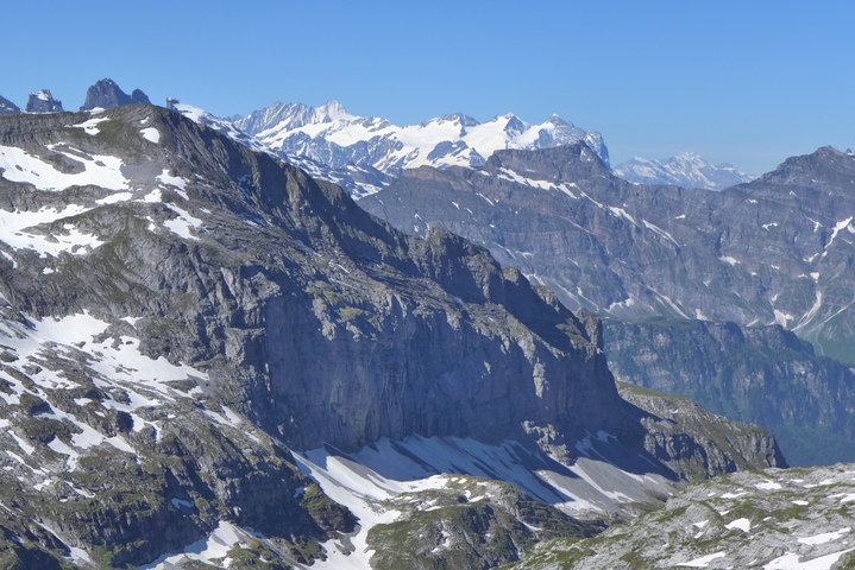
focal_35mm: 90
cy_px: 285
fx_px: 2138
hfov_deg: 22.6
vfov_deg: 15.2
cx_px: 428
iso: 400
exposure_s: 1/1600
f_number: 4
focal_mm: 17.7
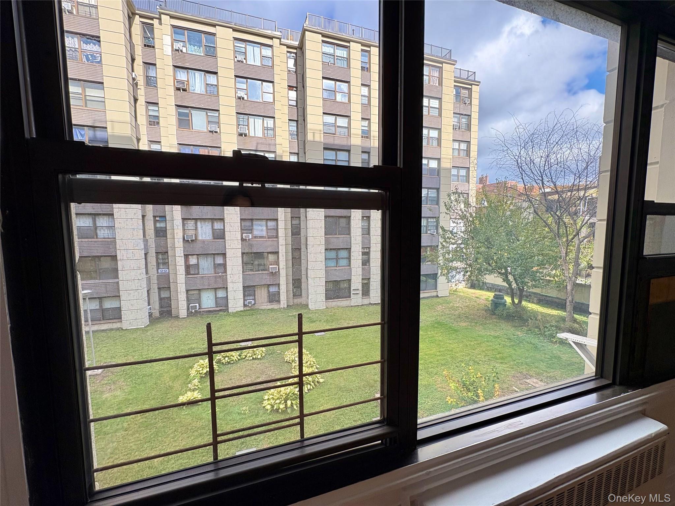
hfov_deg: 102.1
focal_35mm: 14
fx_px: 273
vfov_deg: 85.7
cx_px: 338
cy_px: 253
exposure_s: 1/278
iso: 64
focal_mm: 2.22
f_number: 2.2
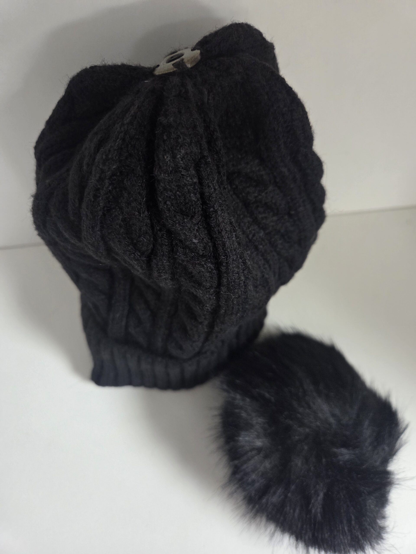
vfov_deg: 73.9
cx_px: 208
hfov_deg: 58.9
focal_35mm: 23
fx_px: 369
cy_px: 277
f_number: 1.8
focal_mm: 5.4
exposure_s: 1/100
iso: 640
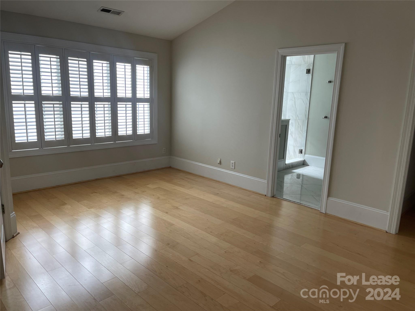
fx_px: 300
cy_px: 156
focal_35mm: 25
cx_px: 208
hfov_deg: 69.4
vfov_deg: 54.9
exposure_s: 1/121
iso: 100
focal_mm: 5.1
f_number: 1.6
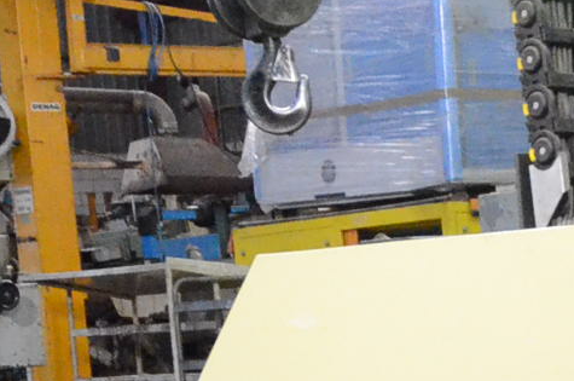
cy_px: 791
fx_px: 2228
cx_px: 946
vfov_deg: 9.1
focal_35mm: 140
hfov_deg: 13.5
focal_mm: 18
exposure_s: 1/250
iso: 6400
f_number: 3.5
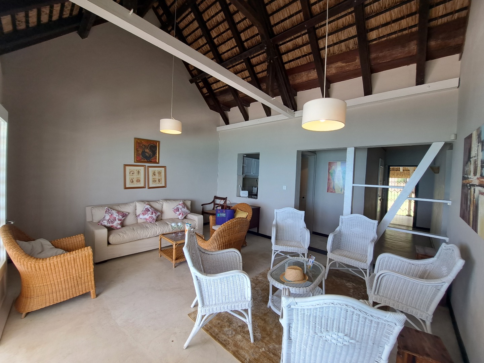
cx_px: 242
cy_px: 182
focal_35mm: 13
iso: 50
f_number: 2.2
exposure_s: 1/40
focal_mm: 1.74
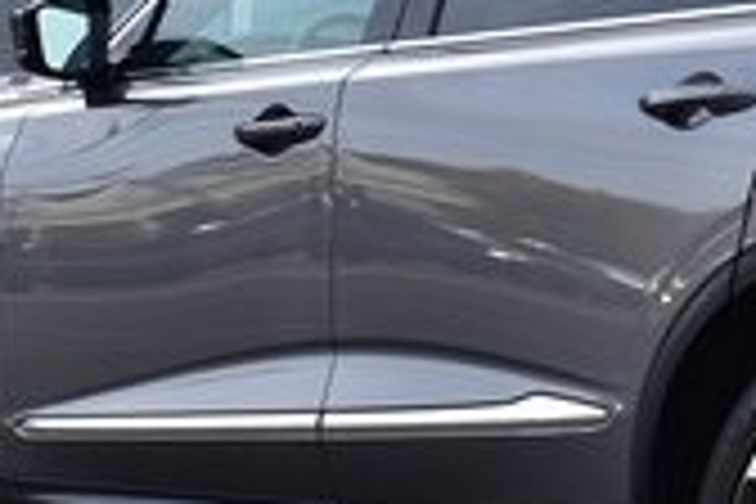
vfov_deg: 9.9
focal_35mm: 137
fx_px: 2877
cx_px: 927
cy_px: -54
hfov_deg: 14.5
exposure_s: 1/200
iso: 100
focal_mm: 24
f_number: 7.1
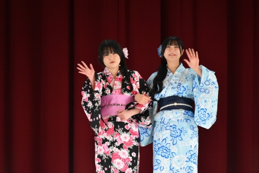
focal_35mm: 360
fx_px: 2592
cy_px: 86
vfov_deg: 3.8
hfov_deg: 5.7
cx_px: 130
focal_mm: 240
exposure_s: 1/200
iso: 3200
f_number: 5.3
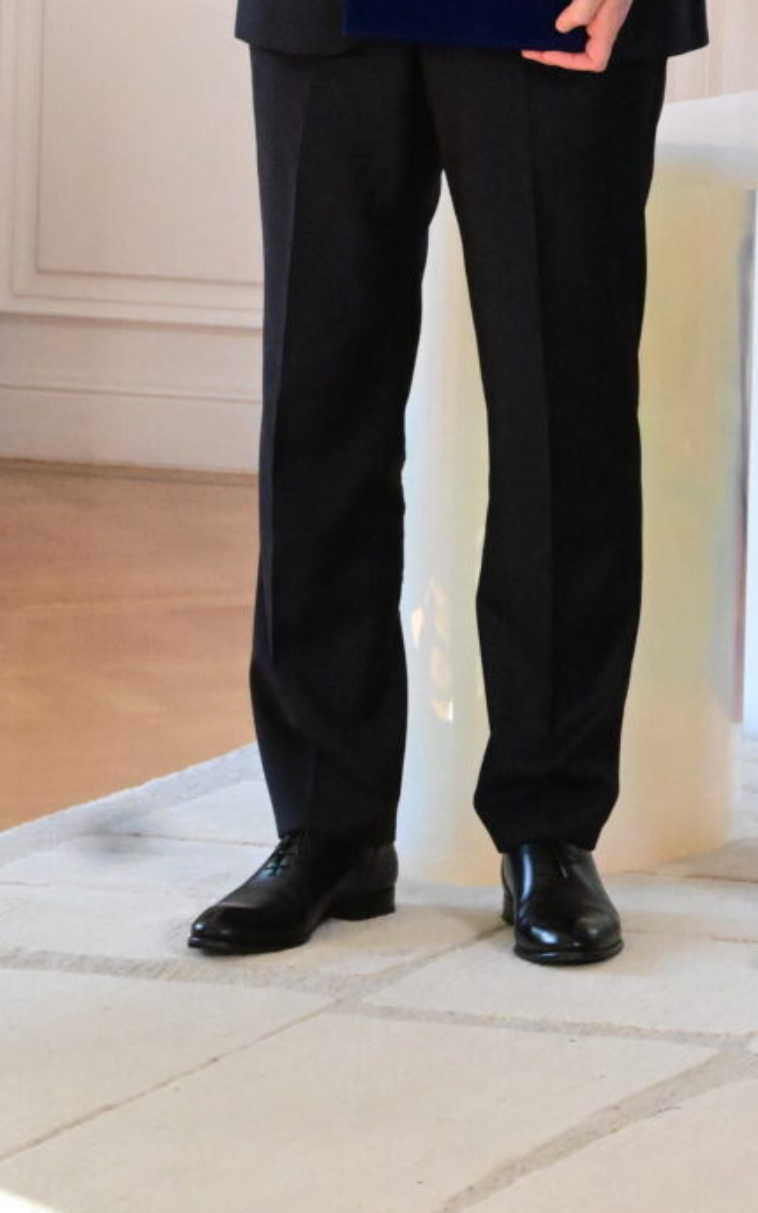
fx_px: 6016
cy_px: -179
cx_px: 1990
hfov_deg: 6.7
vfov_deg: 11.3
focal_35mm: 182
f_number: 6.3
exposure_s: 1/640
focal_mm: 48
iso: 8000
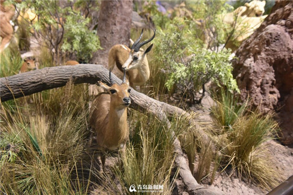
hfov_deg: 65.5
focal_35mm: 28
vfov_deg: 46.4
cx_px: 146
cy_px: 98
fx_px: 228
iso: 2000
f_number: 4
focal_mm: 28
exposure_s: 1/30
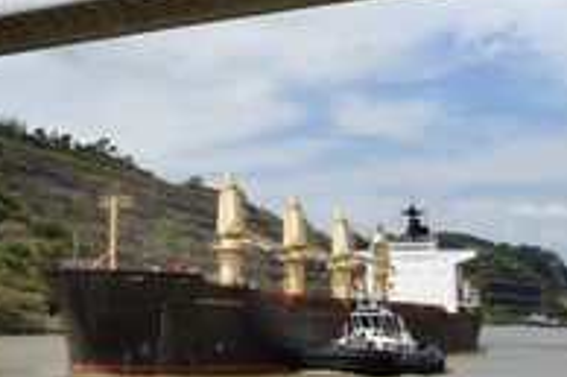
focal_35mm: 63
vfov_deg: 21.1
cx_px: 174
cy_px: 44
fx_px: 991
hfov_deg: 31.6
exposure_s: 1/320
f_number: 13
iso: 200
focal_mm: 29
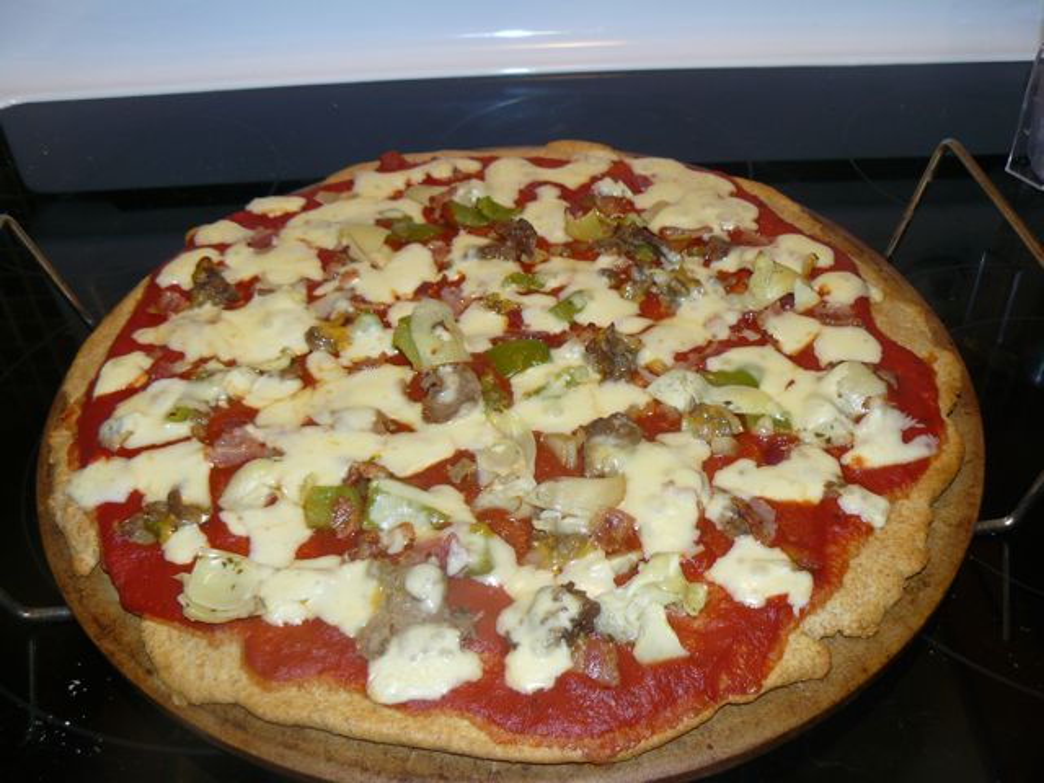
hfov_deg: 51.4
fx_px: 1086
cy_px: 392
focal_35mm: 36
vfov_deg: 39.7
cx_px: 522
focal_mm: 6
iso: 100
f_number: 2.8
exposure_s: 1/30
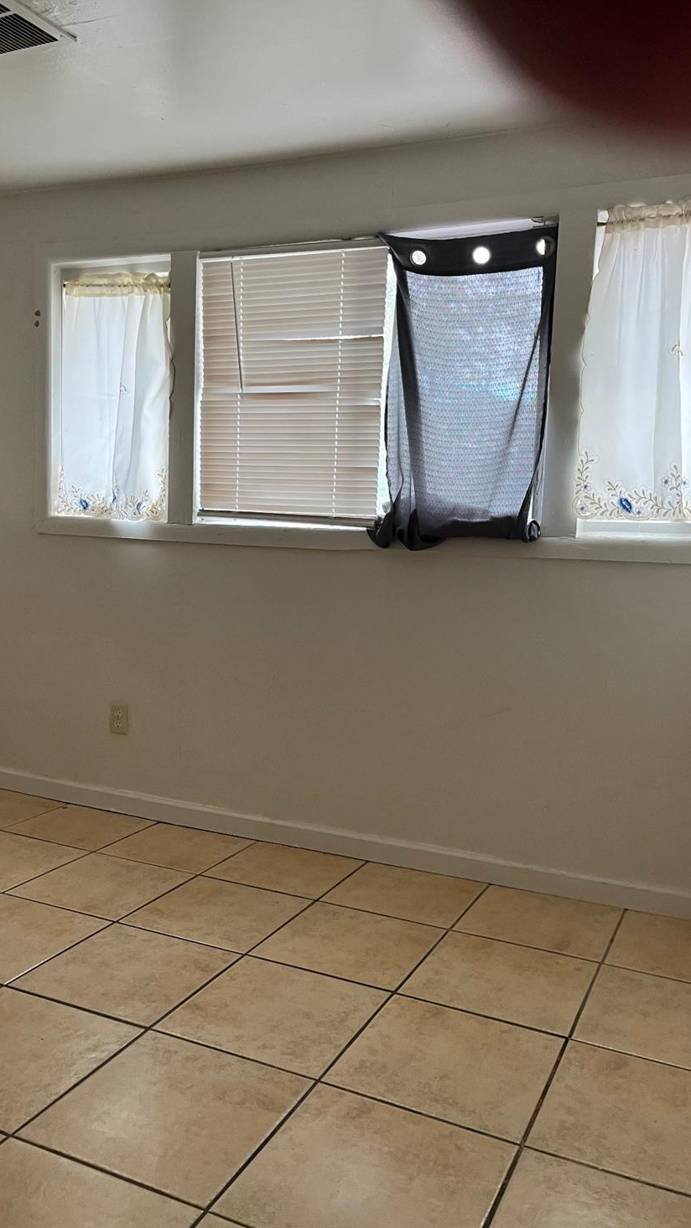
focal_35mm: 29
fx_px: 945
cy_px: 624
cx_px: 322
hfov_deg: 40.2
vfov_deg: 66.1
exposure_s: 1/99
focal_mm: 5.1
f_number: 1.6
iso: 125
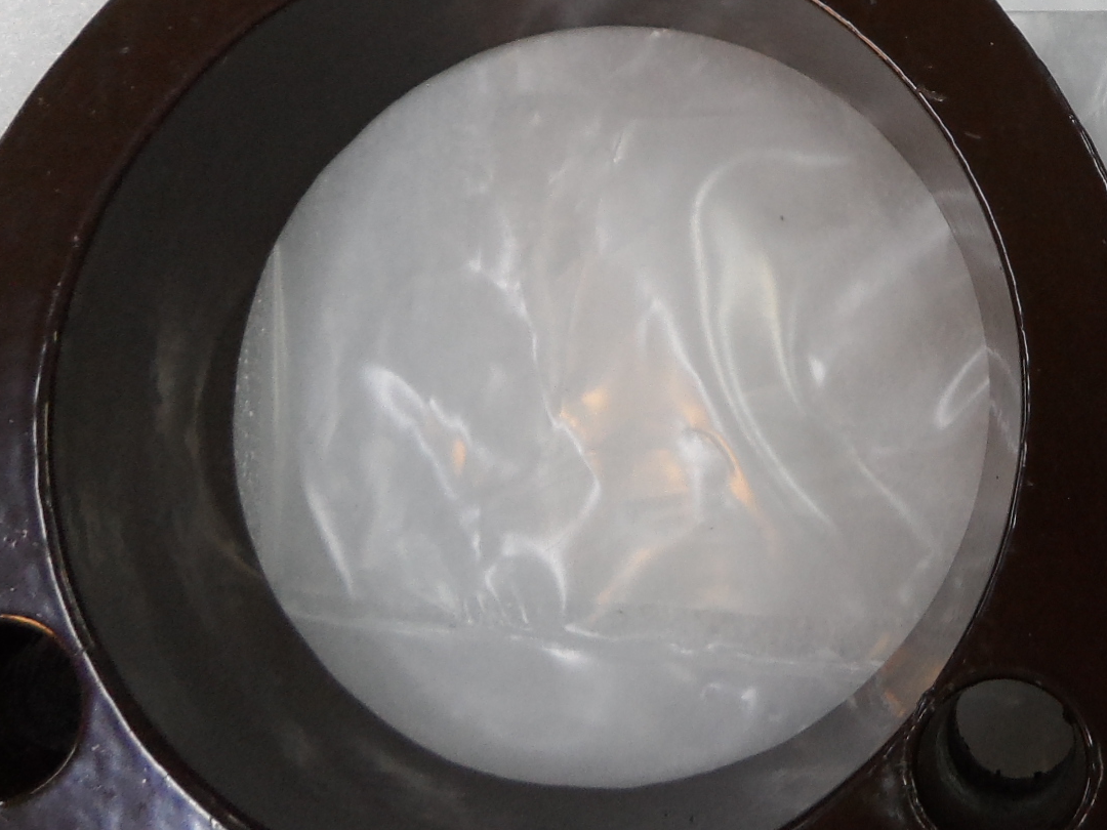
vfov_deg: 23.7
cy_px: 81
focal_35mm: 60
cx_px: 1159
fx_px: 1919
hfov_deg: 29.6
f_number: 2.5
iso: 120
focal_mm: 4.5
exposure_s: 1/30
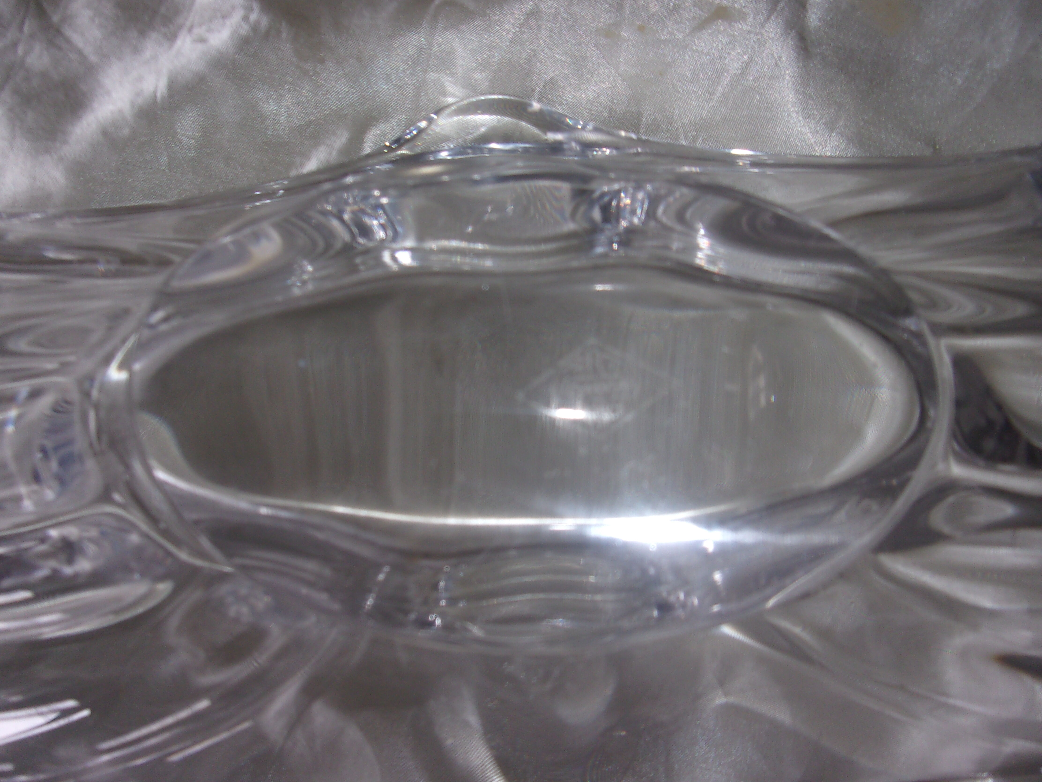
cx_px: 532
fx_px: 873
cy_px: 404
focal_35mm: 29
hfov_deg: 61.7
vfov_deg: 48.2
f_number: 3.9
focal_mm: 5.1
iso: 80
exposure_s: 1/34
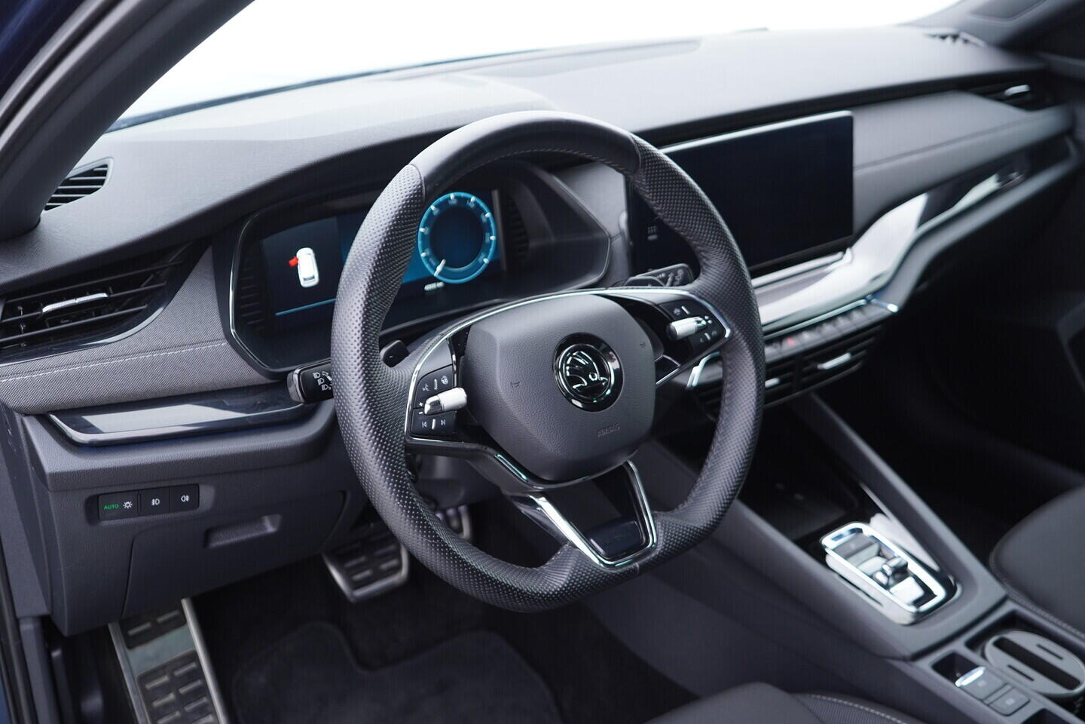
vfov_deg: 36.9
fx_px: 1085
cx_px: 542
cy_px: 362
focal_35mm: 36
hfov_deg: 53.1
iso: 320
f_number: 2.8
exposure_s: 1/40
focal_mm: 24
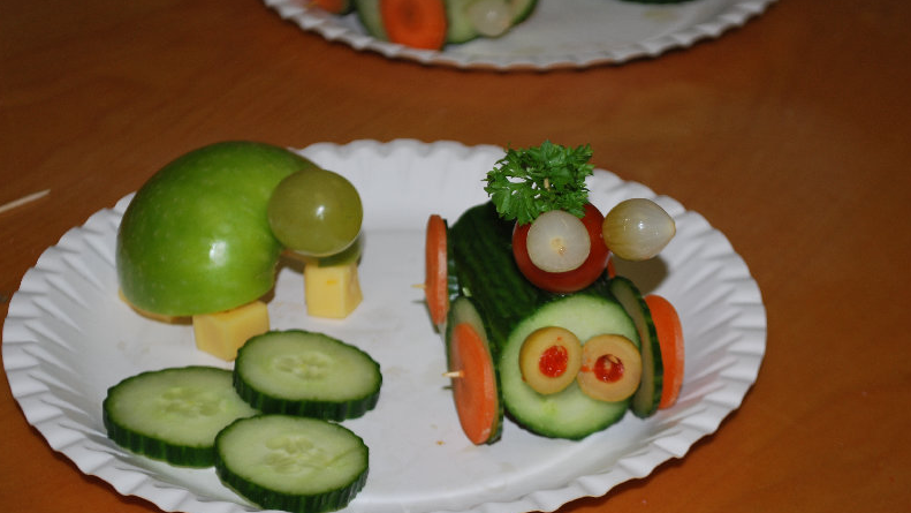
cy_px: 285
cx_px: 456
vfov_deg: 13.8
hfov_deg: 24.3
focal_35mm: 88
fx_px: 2114
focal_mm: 55
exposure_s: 1/60
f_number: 5.6
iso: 200
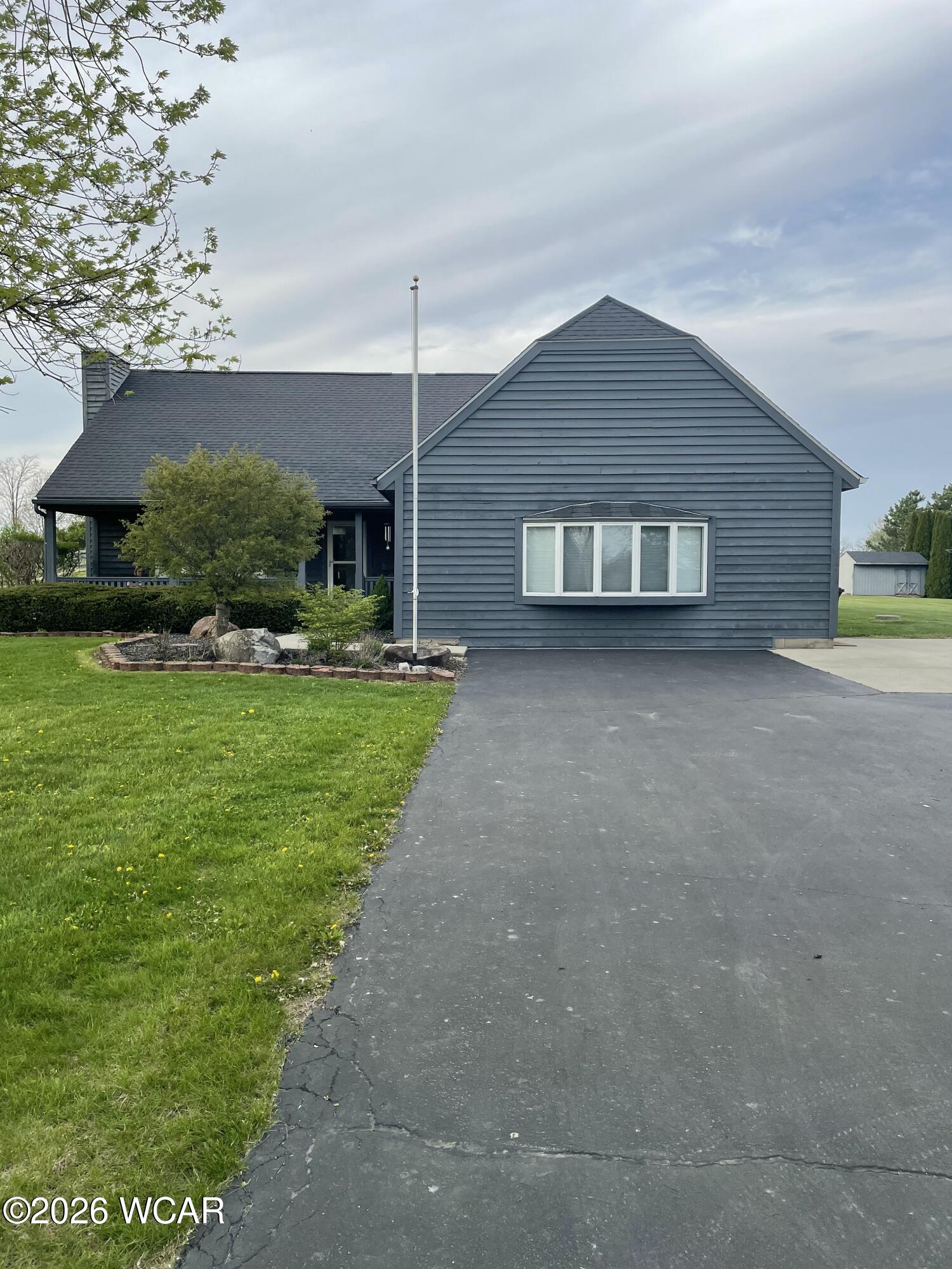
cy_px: 634
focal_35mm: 26
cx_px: 476
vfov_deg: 67.3
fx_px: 953
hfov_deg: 53.1
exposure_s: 1/1208
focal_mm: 4.2
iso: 32
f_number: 1.6
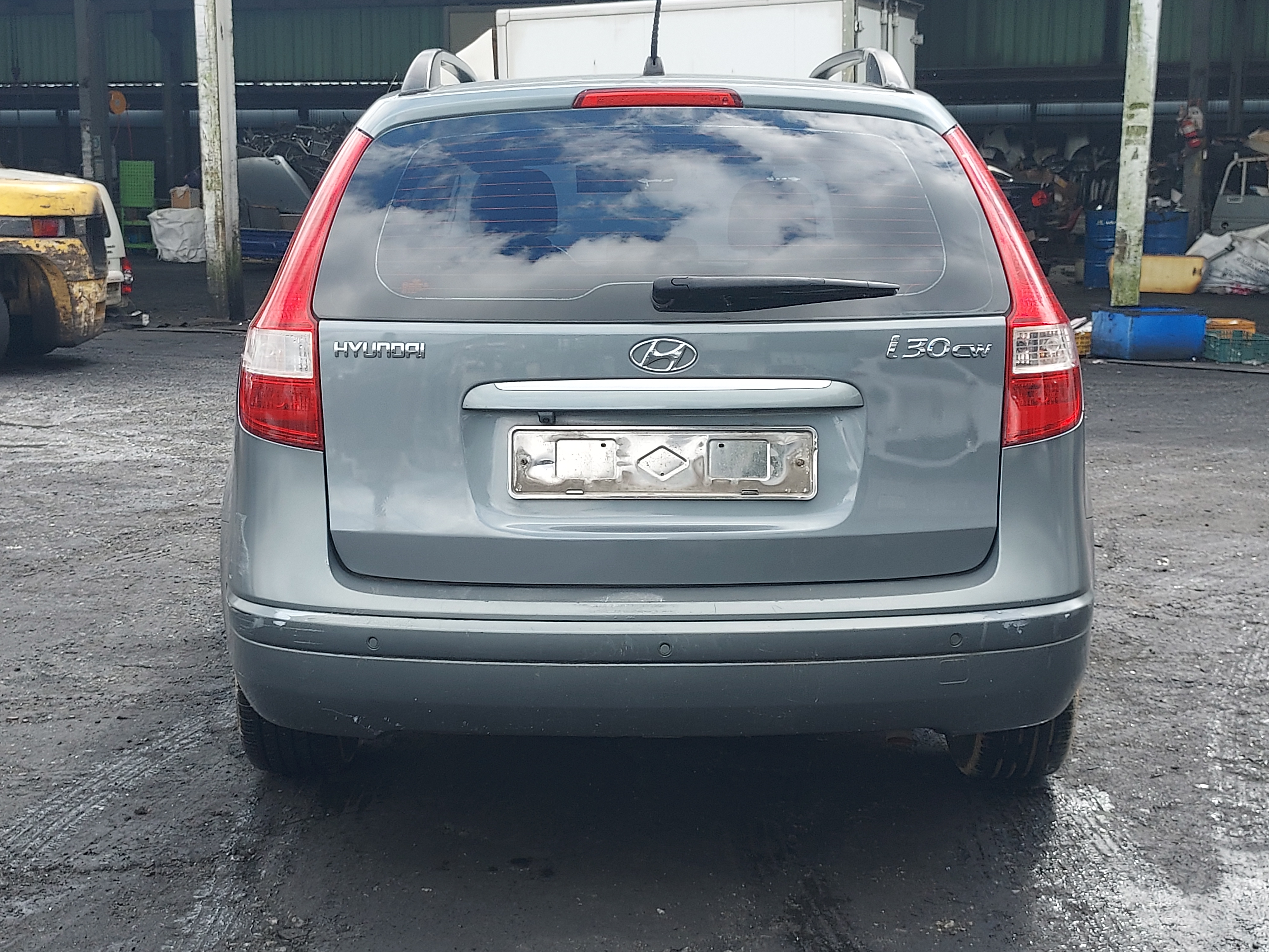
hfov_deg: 71.6
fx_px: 880
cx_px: 634
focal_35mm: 24
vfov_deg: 56.8
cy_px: 476
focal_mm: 4.6
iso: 40
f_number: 1.8
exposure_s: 1/327
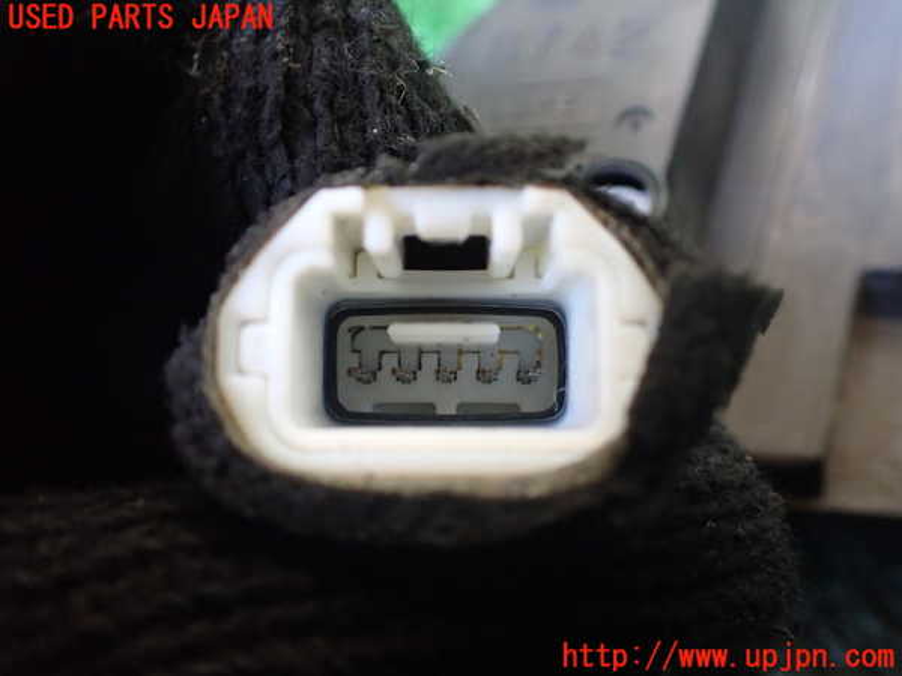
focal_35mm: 30
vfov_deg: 46.8
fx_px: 782
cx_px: 451
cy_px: 338
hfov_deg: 60.0
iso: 800
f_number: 2.3
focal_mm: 5.4
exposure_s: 1/40
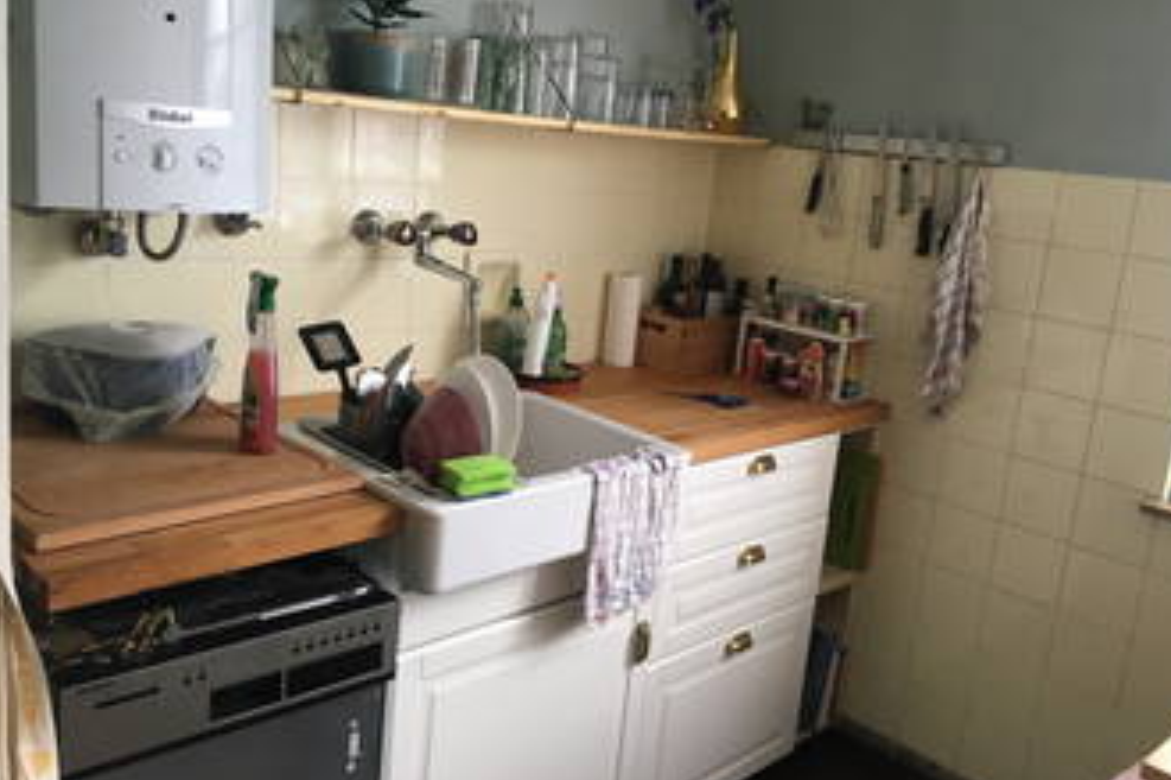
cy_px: 363
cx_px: 609
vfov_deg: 39.9
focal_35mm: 33
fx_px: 1073
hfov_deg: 57.2
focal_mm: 4.15
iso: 32
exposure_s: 1/33
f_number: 2.2
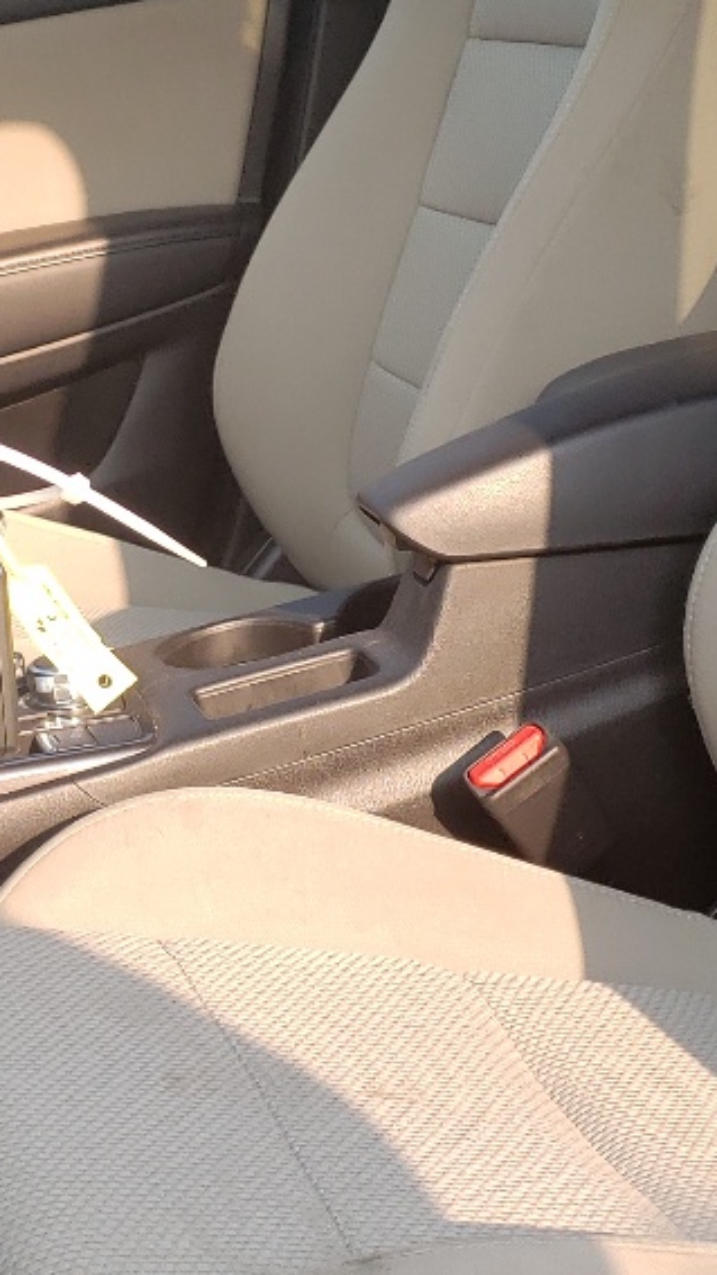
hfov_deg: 15.0
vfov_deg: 26.5
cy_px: 540
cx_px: 146
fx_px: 2704
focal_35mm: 80
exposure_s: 1/588
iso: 50
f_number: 1.5
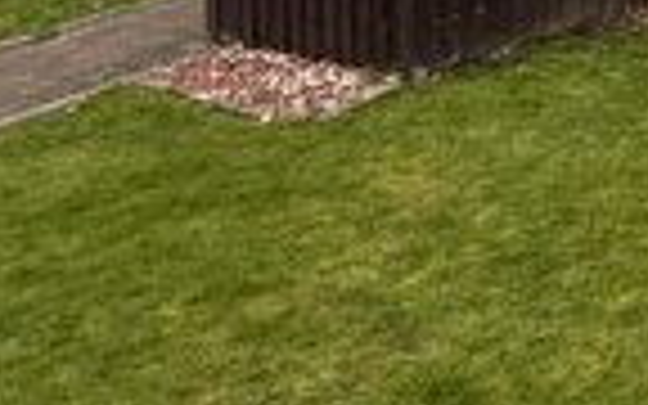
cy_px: -389
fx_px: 1272
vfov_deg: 15.0
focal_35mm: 72
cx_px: 1242
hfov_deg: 19.3
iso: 50
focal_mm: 2.22
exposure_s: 1/281
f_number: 2.2
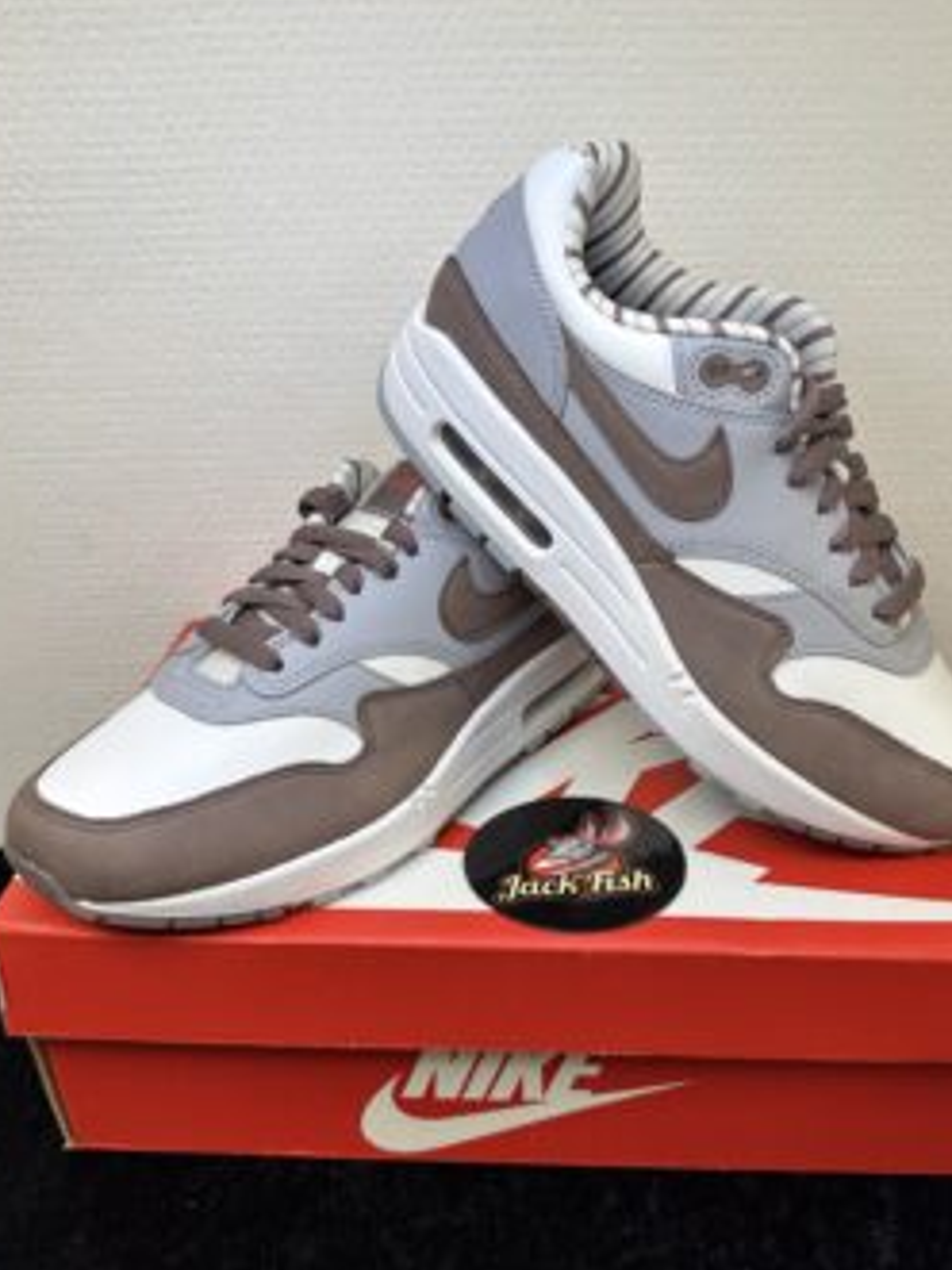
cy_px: 660
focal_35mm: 29
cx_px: 522
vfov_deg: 61.7
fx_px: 1064
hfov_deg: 48.1
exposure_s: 1/102
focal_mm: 6.86
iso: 50
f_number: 1.78
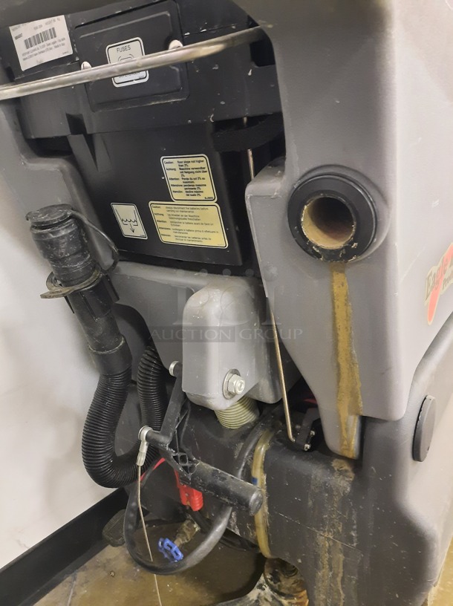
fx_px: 437
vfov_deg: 69.5
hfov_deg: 54.8
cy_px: 303
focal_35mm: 25
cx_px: 226
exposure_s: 1/20
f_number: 2
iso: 1000
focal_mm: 4.6
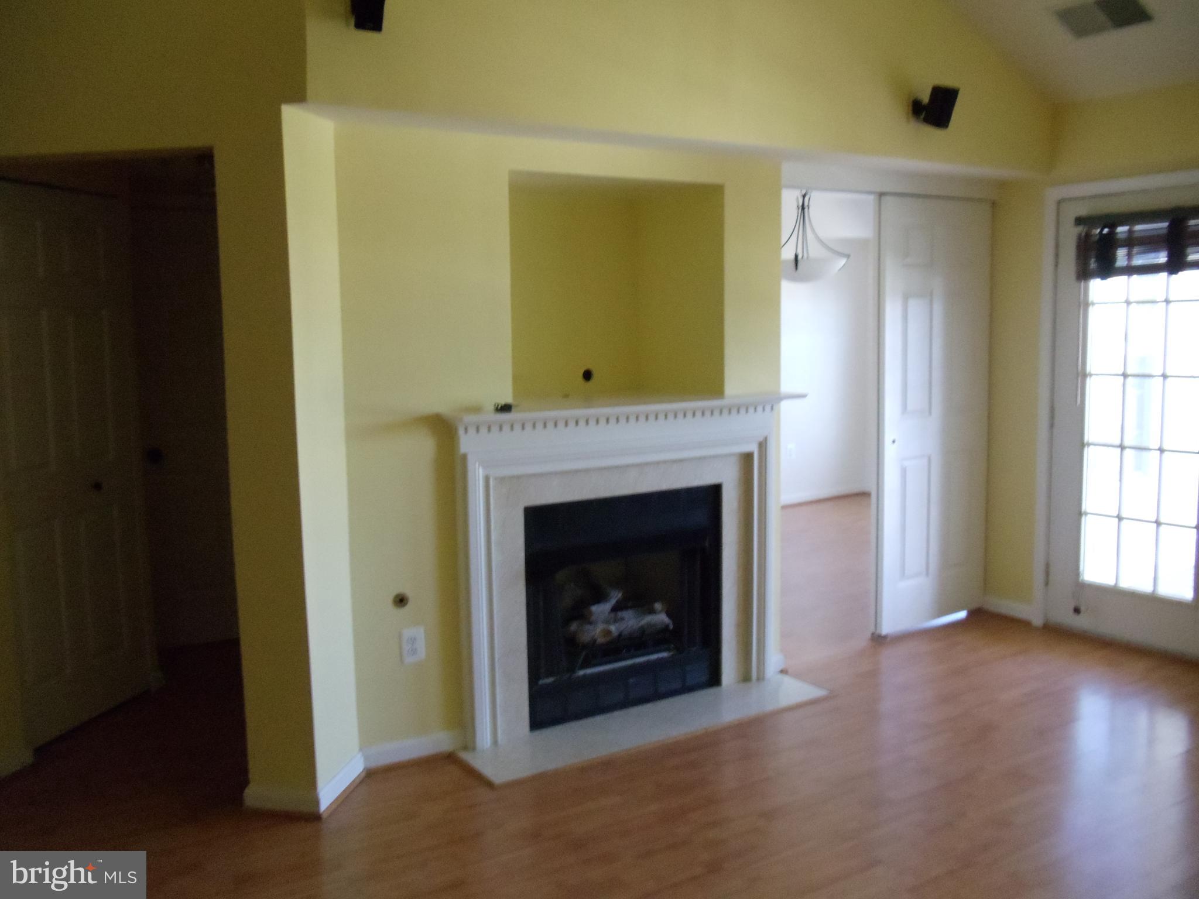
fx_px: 1524
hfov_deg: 42.9
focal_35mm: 44
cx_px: 600
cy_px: 450
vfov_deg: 32.9
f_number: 3.5
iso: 800
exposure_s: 1/60
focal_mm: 6
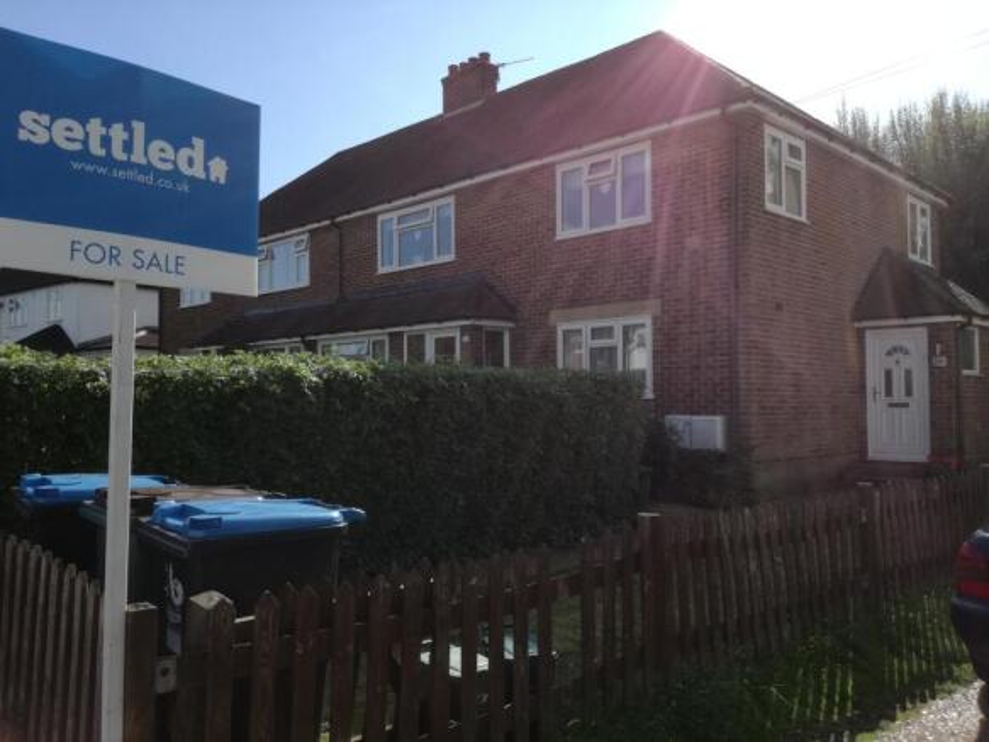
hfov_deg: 65.3
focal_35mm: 27
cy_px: 371
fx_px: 771
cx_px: 494
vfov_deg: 51.3
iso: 50
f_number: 2
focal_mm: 3.79
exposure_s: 1/1277
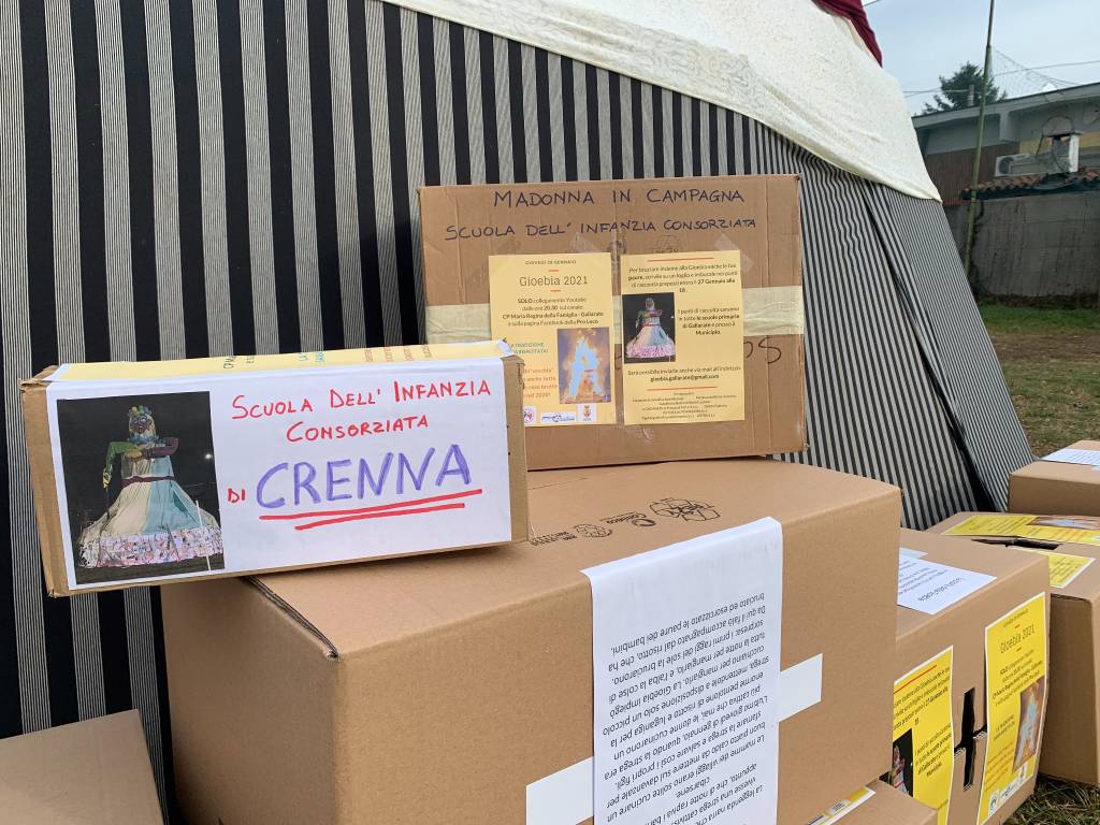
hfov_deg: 67.3
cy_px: 412
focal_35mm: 26
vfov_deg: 53.1
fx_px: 826
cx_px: 550
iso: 25
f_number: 1.8
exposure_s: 1/1718
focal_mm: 4.25
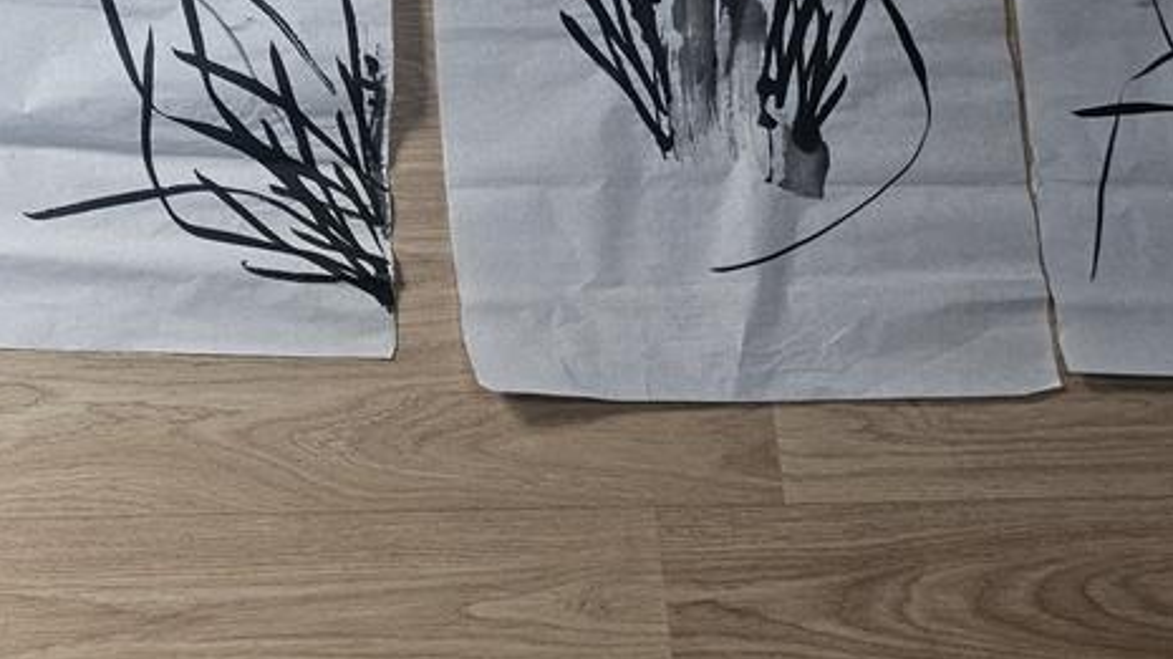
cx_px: -146
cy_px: -323
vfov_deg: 16.0
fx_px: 2145
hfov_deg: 27.7
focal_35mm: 69
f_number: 1.7
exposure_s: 1/180
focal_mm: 6.3
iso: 80
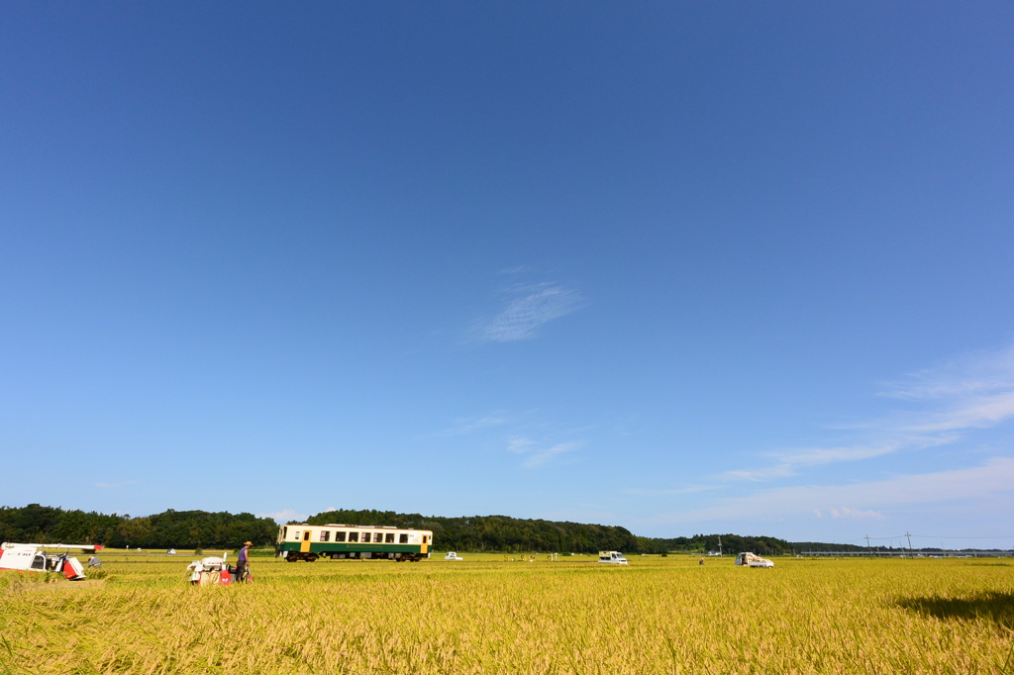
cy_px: 338
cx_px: 507
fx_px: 507
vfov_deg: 67.3
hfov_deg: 90.0
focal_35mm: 18
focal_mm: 6.7
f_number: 8
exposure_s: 1/500
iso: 160
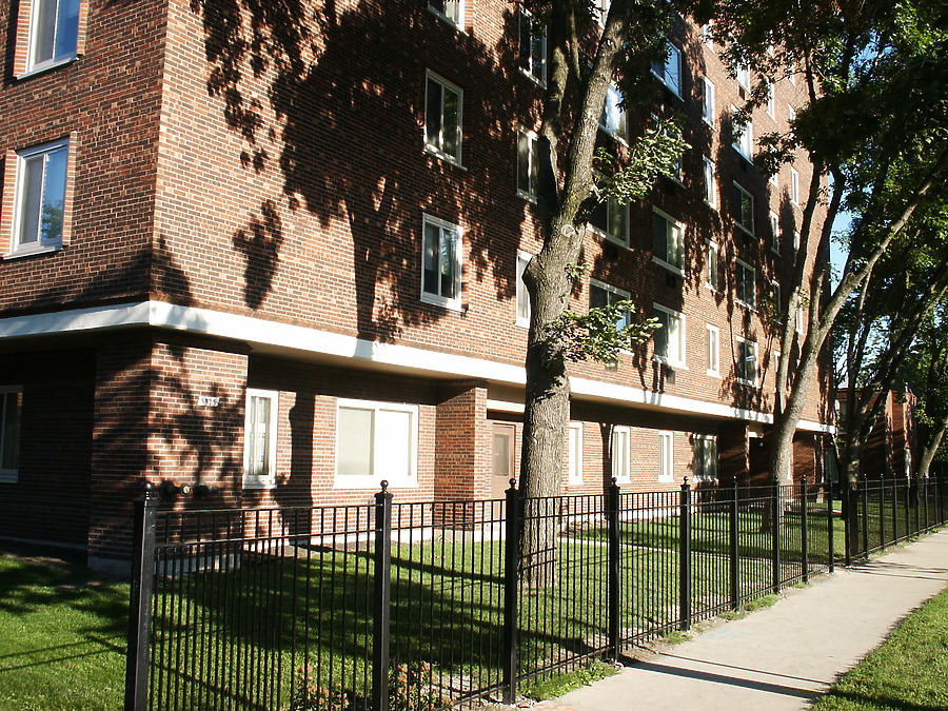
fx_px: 959
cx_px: 474
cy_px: 356
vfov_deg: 40.7
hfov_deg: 52.6
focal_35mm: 35
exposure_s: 1/90
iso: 64
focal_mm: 7.18
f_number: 6.7
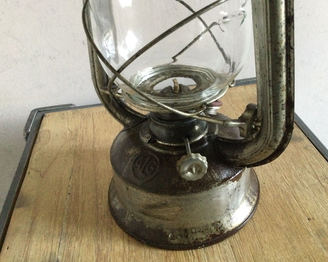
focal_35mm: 33
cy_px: 129
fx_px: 320
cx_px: 176
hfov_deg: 54.2
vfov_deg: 44.5
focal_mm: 3.3
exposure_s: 1/25
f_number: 2.4
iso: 250
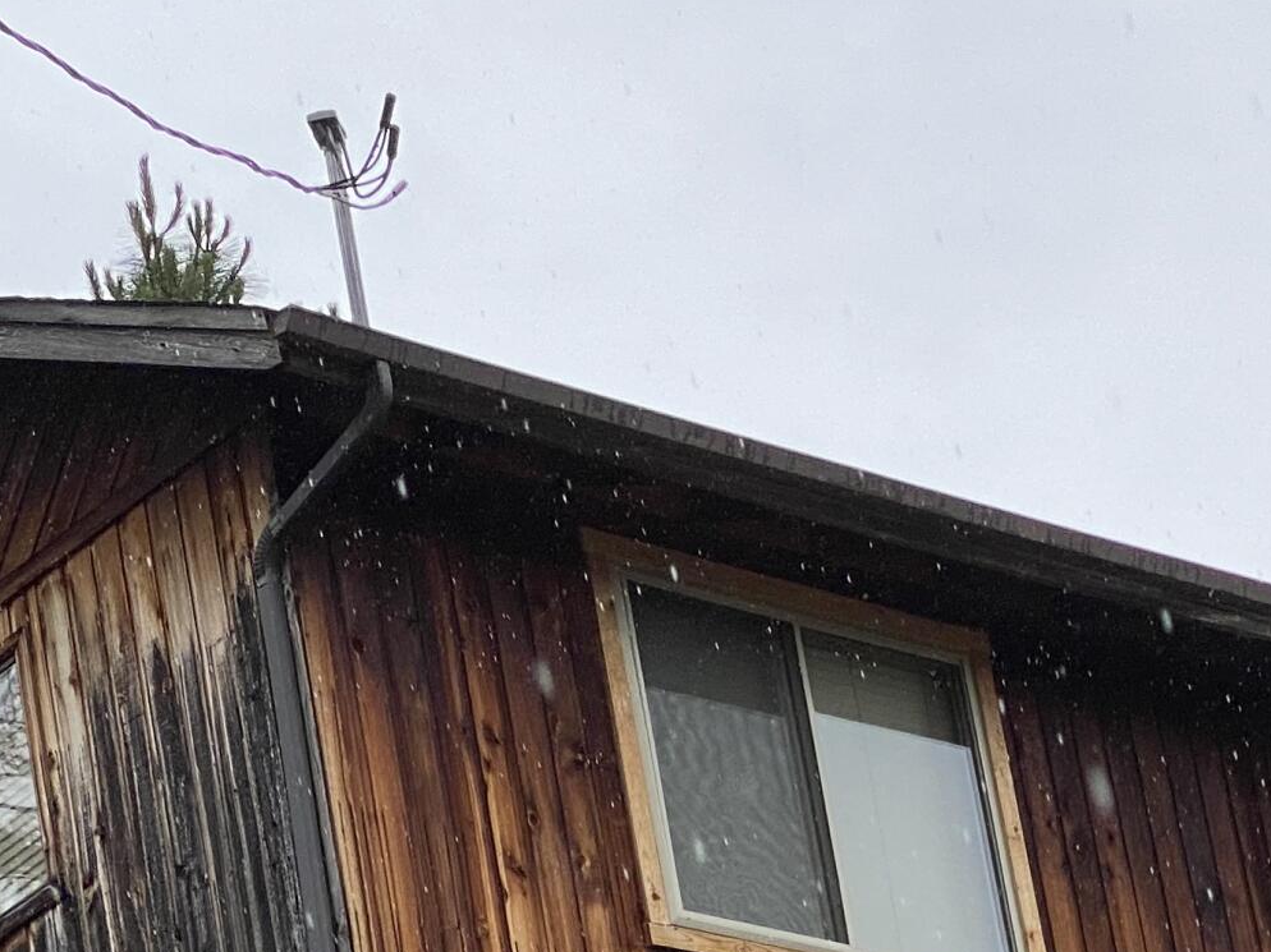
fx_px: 5763
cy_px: 1343
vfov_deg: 9.2
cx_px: 1376
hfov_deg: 12.4
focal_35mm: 157
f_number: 2
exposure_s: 1/1020
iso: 20
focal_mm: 6
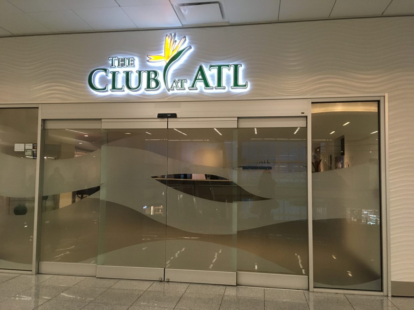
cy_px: 155
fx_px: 347
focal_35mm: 29
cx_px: 207
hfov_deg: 61.7
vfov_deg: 48.2
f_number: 2.2
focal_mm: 4.15
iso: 125
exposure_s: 1/30
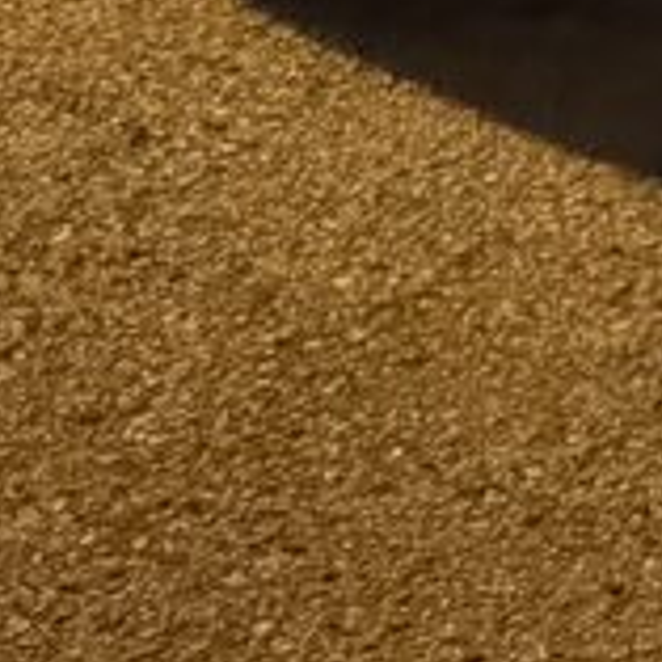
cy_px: -978
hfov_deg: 7.8
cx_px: 2353
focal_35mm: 173
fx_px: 3743
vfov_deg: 9.0
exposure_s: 1/31
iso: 1000
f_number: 1.78
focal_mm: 6.76
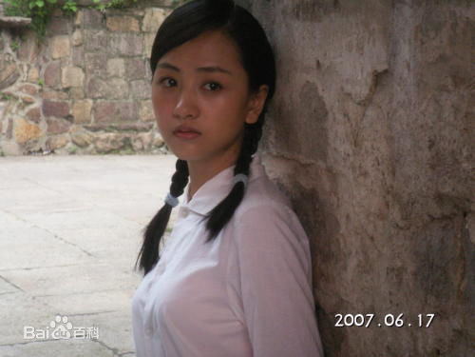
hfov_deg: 17.7
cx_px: 238
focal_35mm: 111
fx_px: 1523
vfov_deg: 13.3
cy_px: 178
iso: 200
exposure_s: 1/125
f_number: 8
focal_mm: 23.1
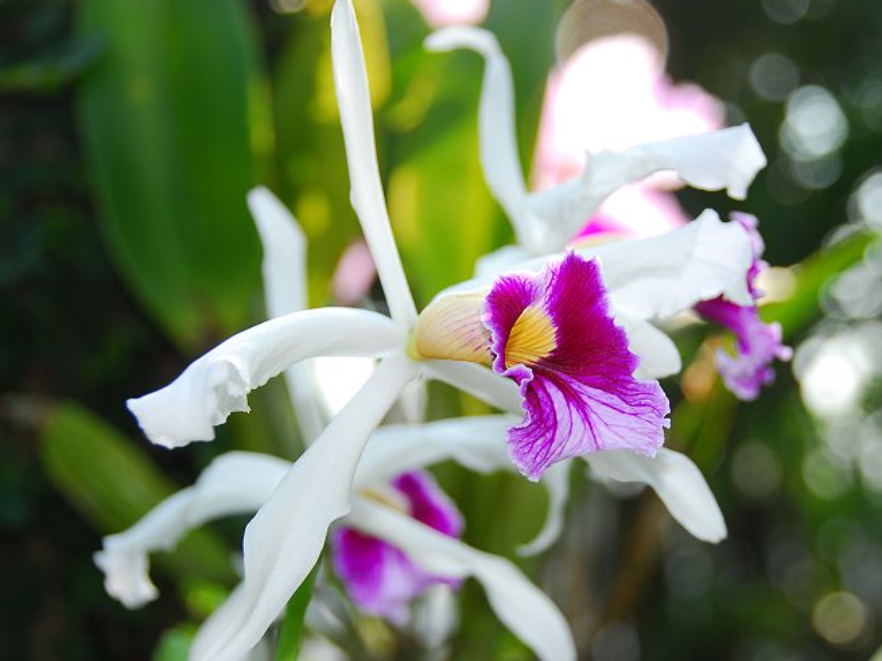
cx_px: 530
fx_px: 2512
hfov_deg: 19.9
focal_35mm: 99
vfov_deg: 15.0
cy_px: 351
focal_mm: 55
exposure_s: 1/90
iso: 100
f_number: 4.8
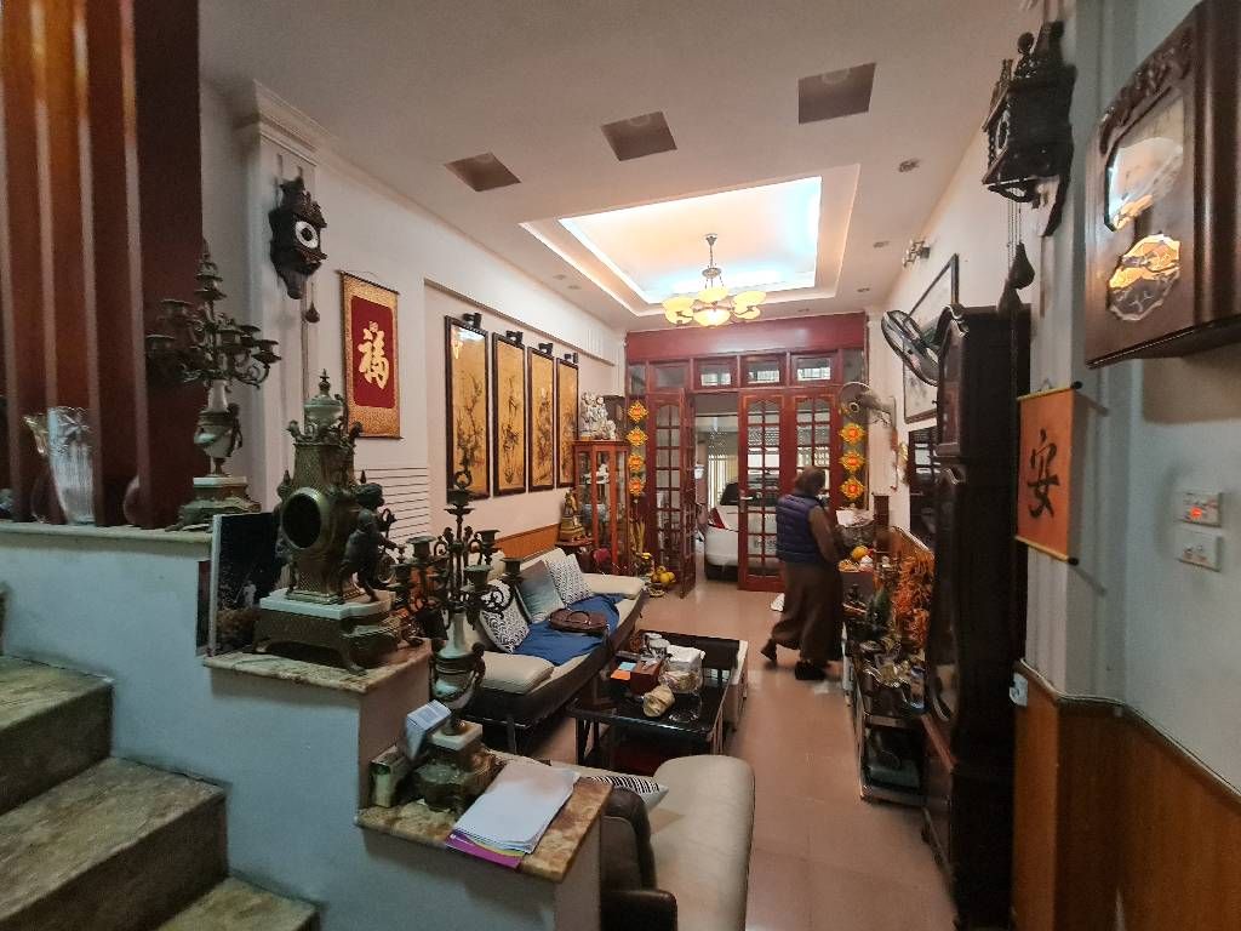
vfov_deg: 89.9
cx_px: 620
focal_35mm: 13
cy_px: 466
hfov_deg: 106.2
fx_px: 466
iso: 500
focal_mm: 2.2
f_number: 2.2
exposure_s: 1/33
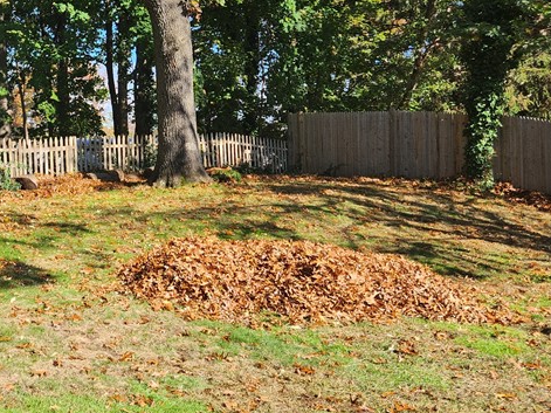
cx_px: 54
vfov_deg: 28.9
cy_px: 130
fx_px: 796
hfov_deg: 35.9
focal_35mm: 50
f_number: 1.8
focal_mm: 5.4
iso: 20
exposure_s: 1/504
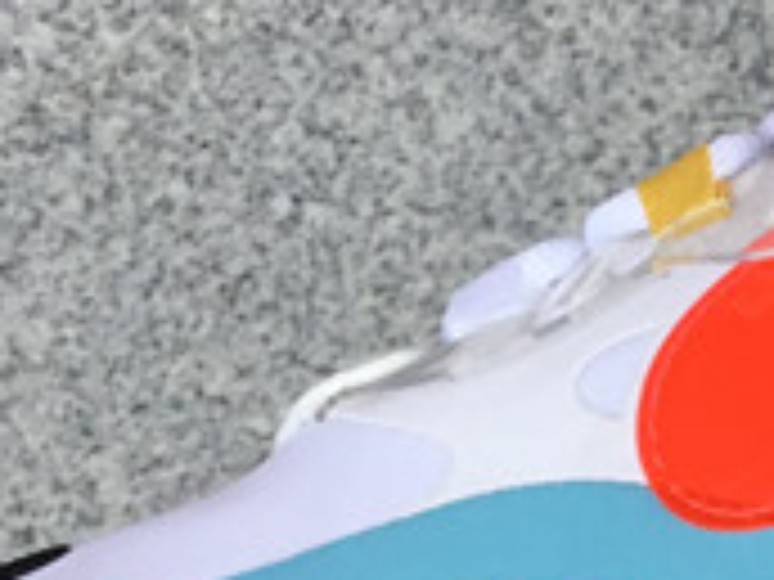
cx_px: 1220
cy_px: 650
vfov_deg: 9.1
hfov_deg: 11.6
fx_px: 3622
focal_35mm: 162
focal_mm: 3.3
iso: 25
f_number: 2.4
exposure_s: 1/450
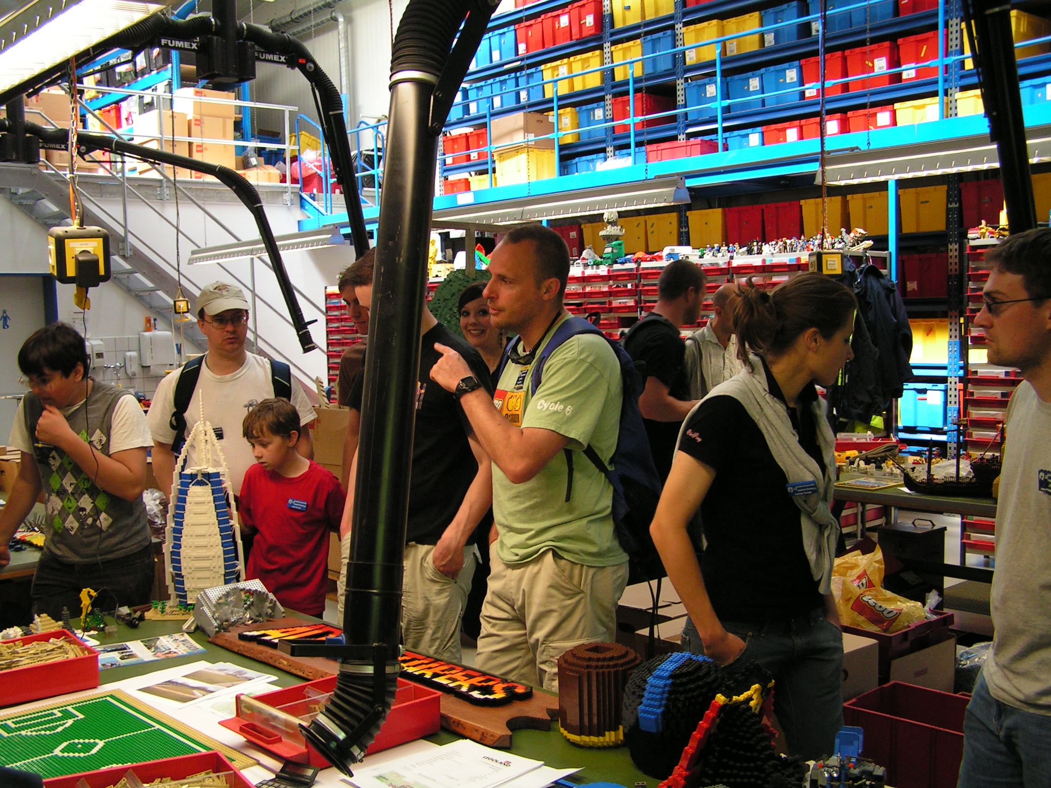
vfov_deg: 37.7
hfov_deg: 49.0
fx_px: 1154
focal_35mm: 38
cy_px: 394
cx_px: 526
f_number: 2.8
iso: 100
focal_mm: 6.3
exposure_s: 1/50
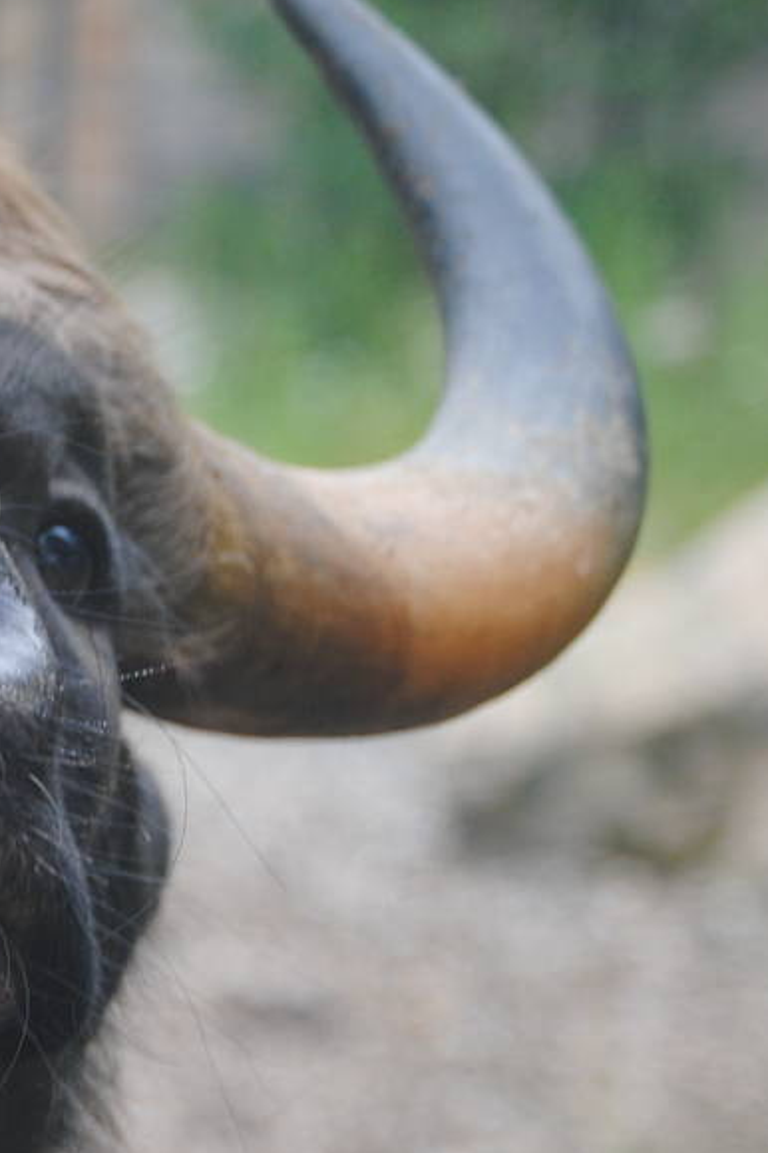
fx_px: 10367
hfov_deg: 4.2
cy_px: 875
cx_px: -573
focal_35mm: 324
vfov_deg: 6.4
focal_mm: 78
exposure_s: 1/125
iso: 200
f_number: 4.5
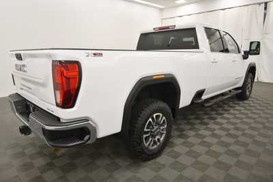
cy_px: 91
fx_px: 182
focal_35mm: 24
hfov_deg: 73.7
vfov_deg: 53.2
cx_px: 136
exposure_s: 1/200
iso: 800
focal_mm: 16
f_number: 5.3
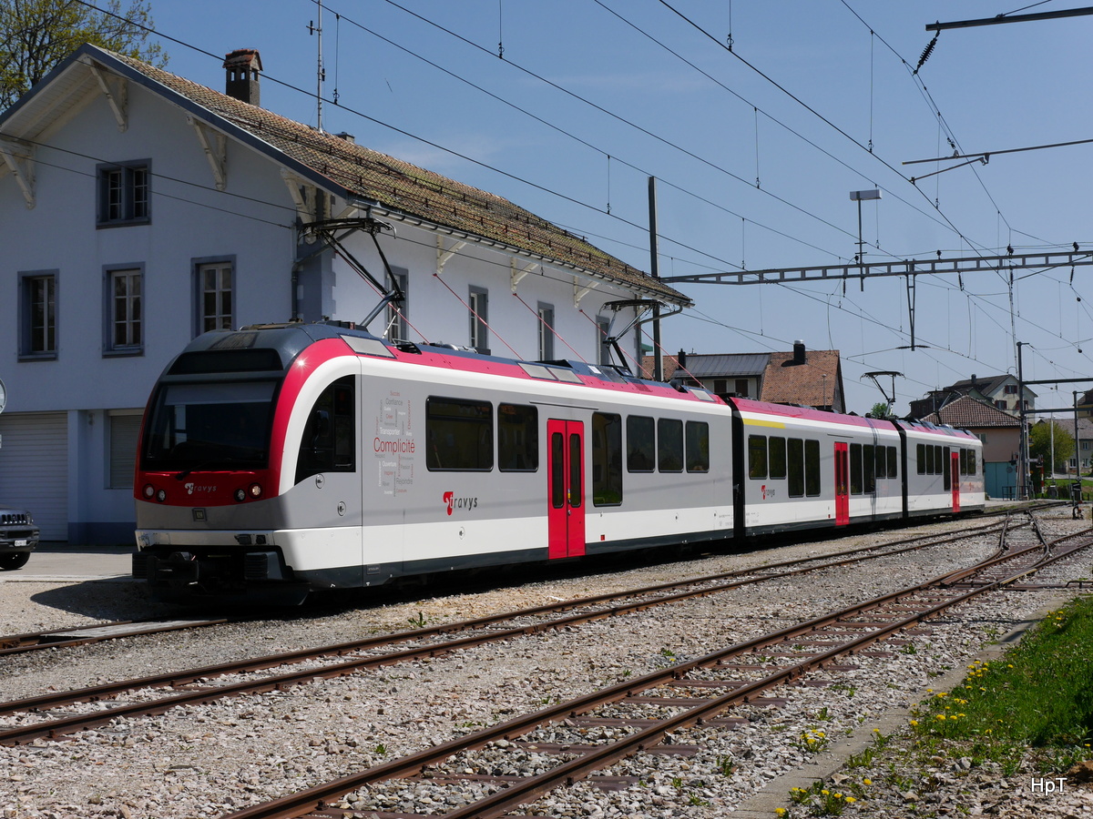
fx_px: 1768
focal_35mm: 56
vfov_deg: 26.1
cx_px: 546
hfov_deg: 34.3
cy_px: 410
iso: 160
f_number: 10
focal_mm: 28
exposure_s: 1/500
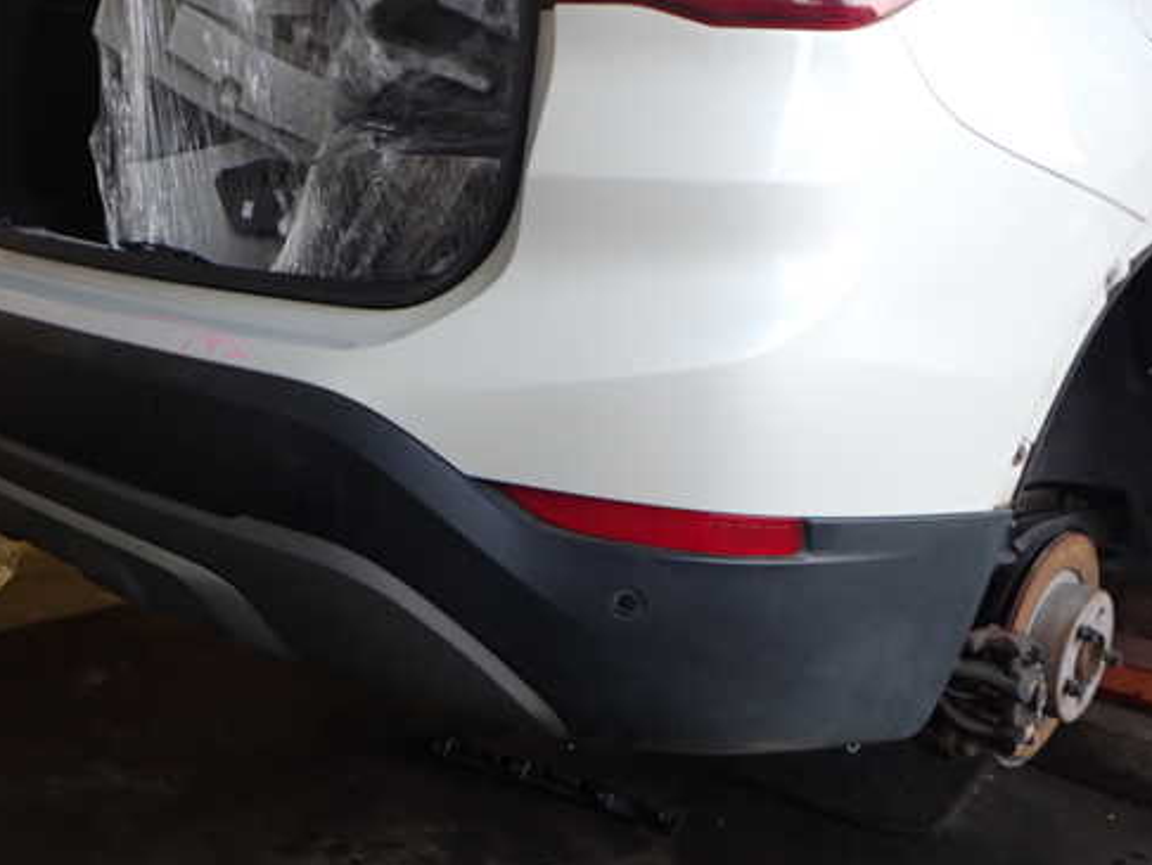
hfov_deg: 50.0
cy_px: 417
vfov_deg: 38.7
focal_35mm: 37
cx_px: 510
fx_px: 1232
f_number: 2.3
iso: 200
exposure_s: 1/30
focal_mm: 5.4
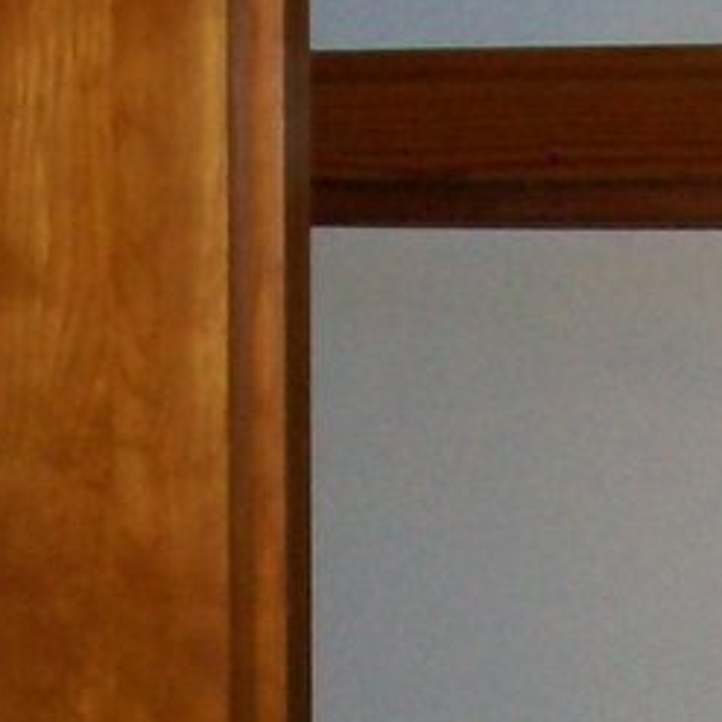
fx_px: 4342
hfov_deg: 9.5
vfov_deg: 9.3
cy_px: 1063
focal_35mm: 184
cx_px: 440
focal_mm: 5.7
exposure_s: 1/60
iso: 120
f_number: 2.8
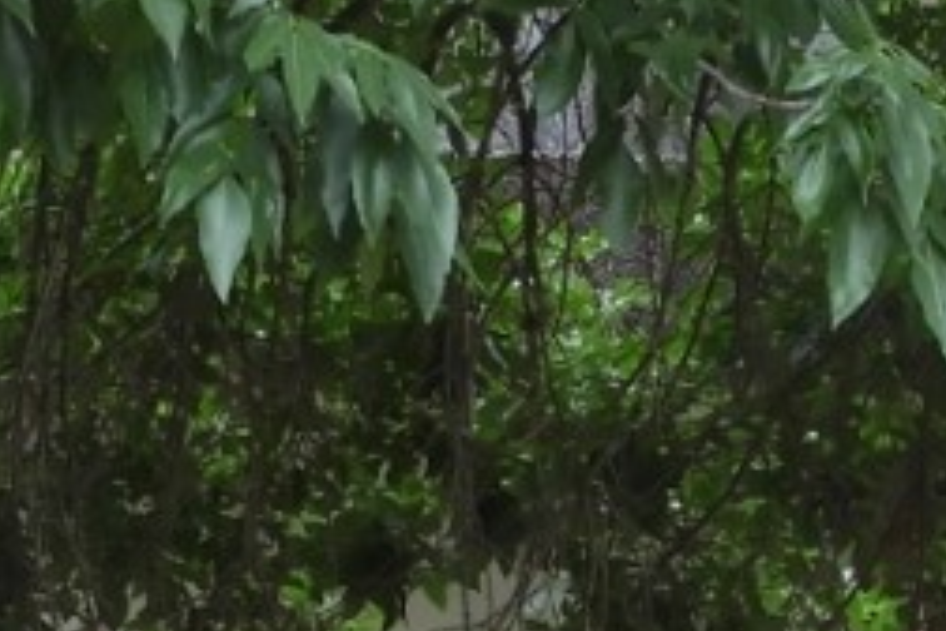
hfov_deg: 6.9
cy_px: 948
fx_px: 7804
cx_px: 1164
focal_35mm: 297
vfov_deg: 4.6
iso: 125
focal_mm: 8.1
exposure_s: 1/30
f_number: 4
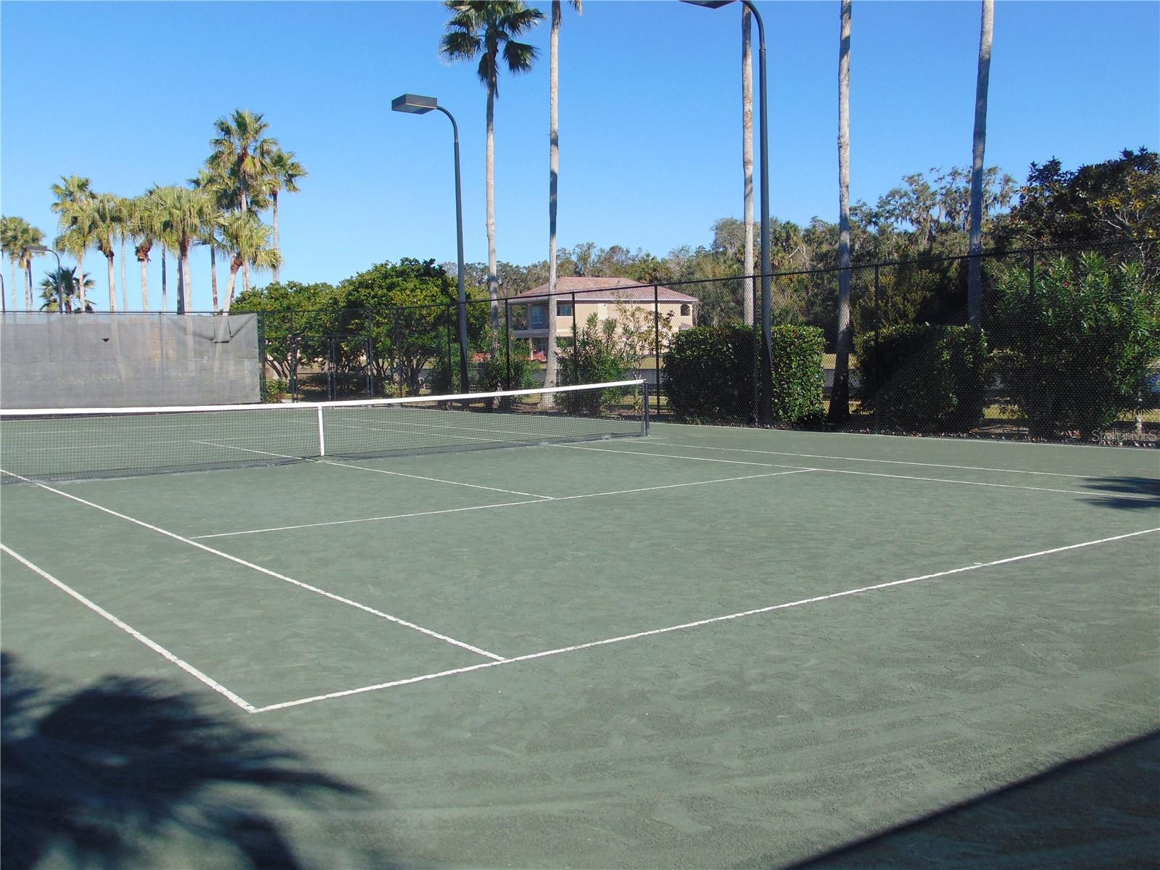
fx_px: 1173
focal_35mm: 35
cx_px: 580
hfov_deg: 52.6
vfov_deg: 40.7
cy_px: 435
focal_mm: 6.3
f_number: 8.3
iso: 80
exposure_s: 1/200
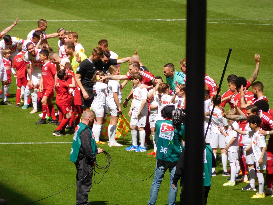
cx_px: 136
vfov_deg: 3.0
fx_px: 3943
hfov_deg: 4.0
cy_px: 102
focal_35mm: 500
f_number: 6.5
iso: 125
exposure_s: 1/400
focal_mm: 90
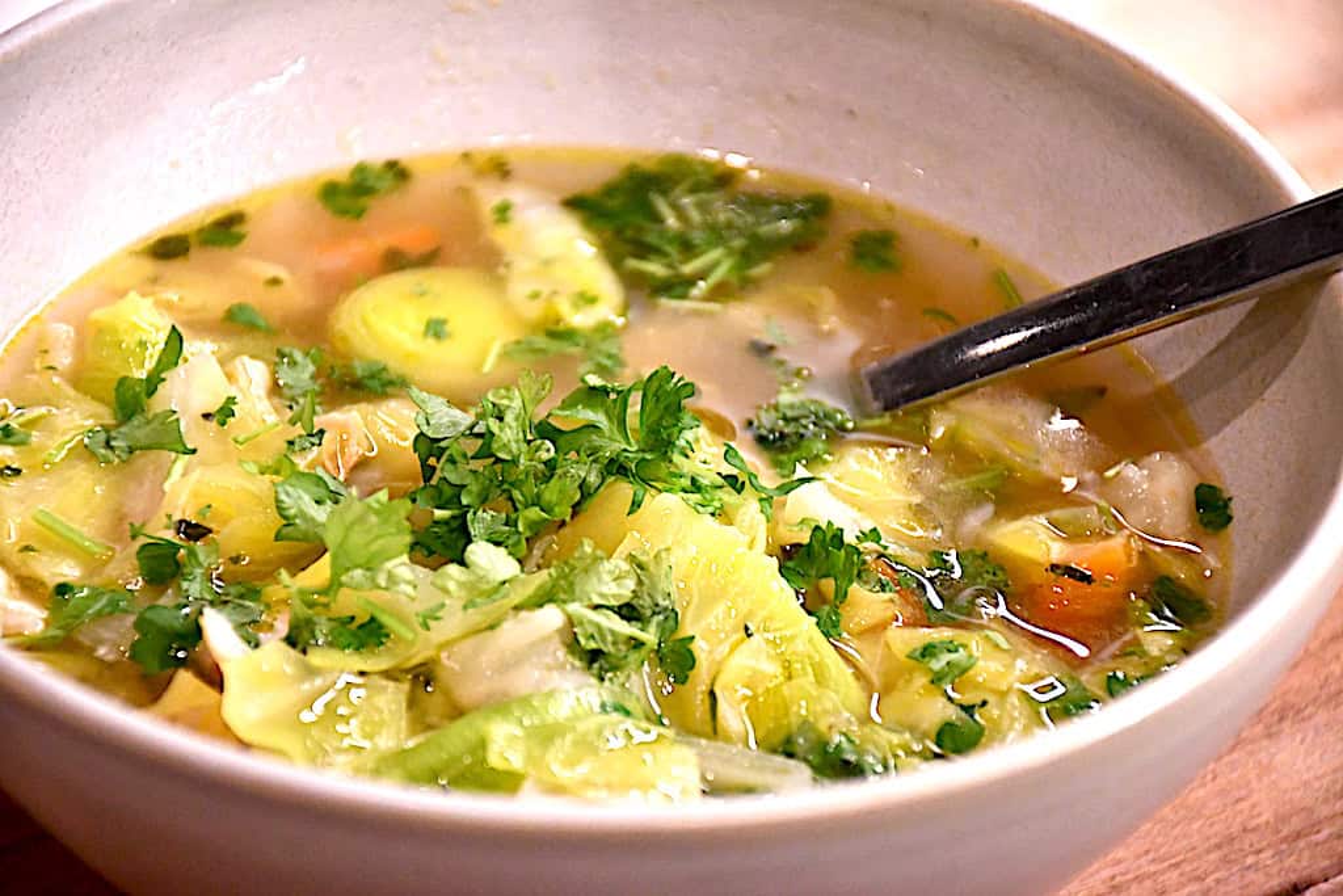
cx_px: 672
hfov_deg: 13.1
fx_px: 5857
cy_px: 448
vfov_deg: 8.7
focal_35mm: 157
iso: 4000
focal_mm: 105
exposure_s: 1/125
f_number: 5.6
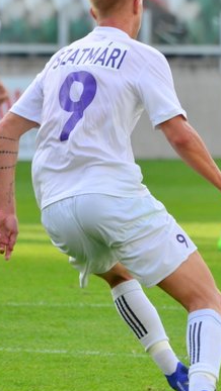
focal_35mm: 766
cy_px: 169
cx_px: 378
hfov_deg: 1.6
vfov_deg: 2.8
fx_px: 7971
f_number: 5.3
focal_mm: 210
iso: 640
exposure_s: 1/1000
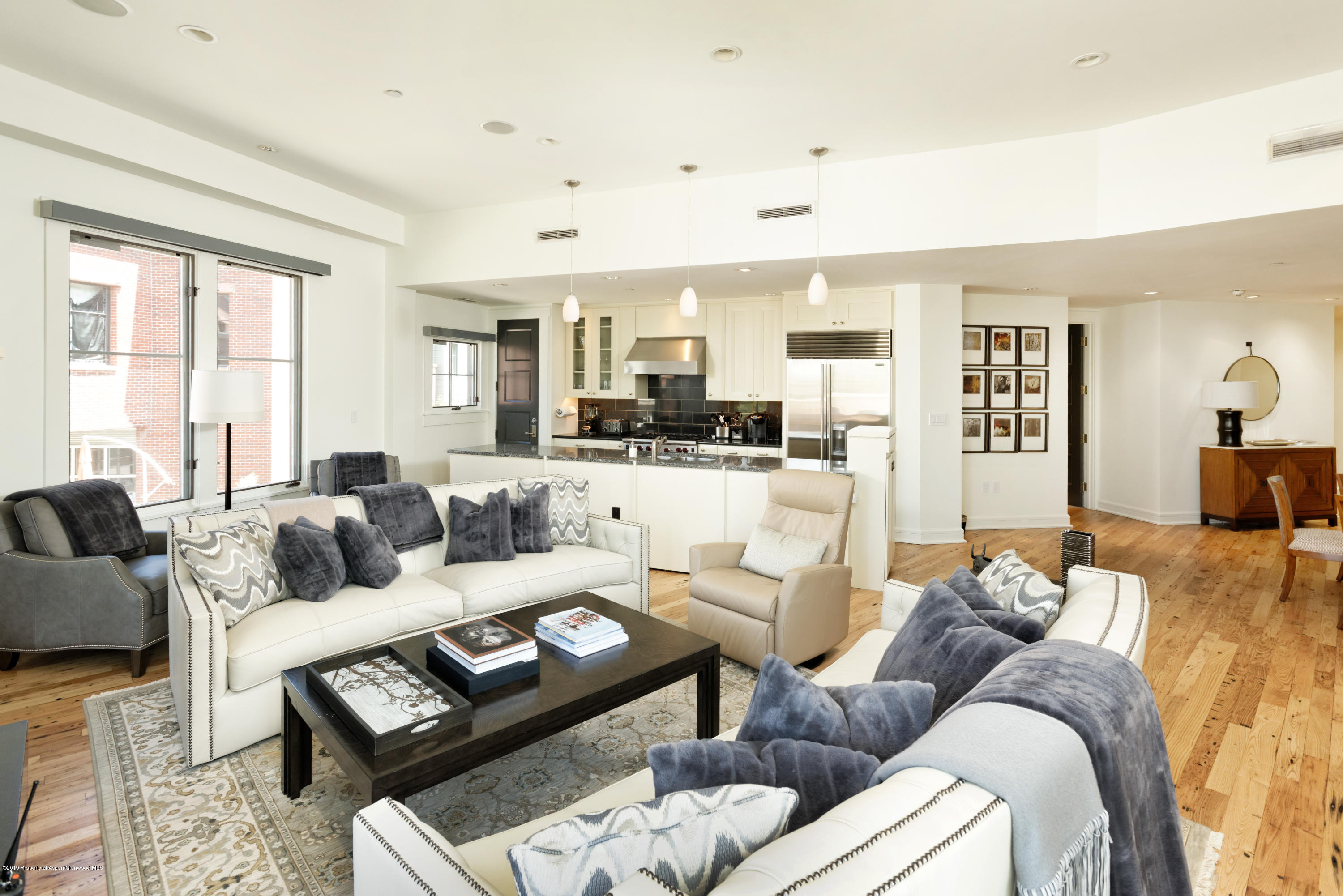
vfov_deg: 70.5
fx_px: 634
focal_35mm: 17
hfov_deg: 93.3
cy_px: 448
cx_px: 672
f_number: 7.1
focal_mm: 17
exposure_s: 1/5
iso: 500
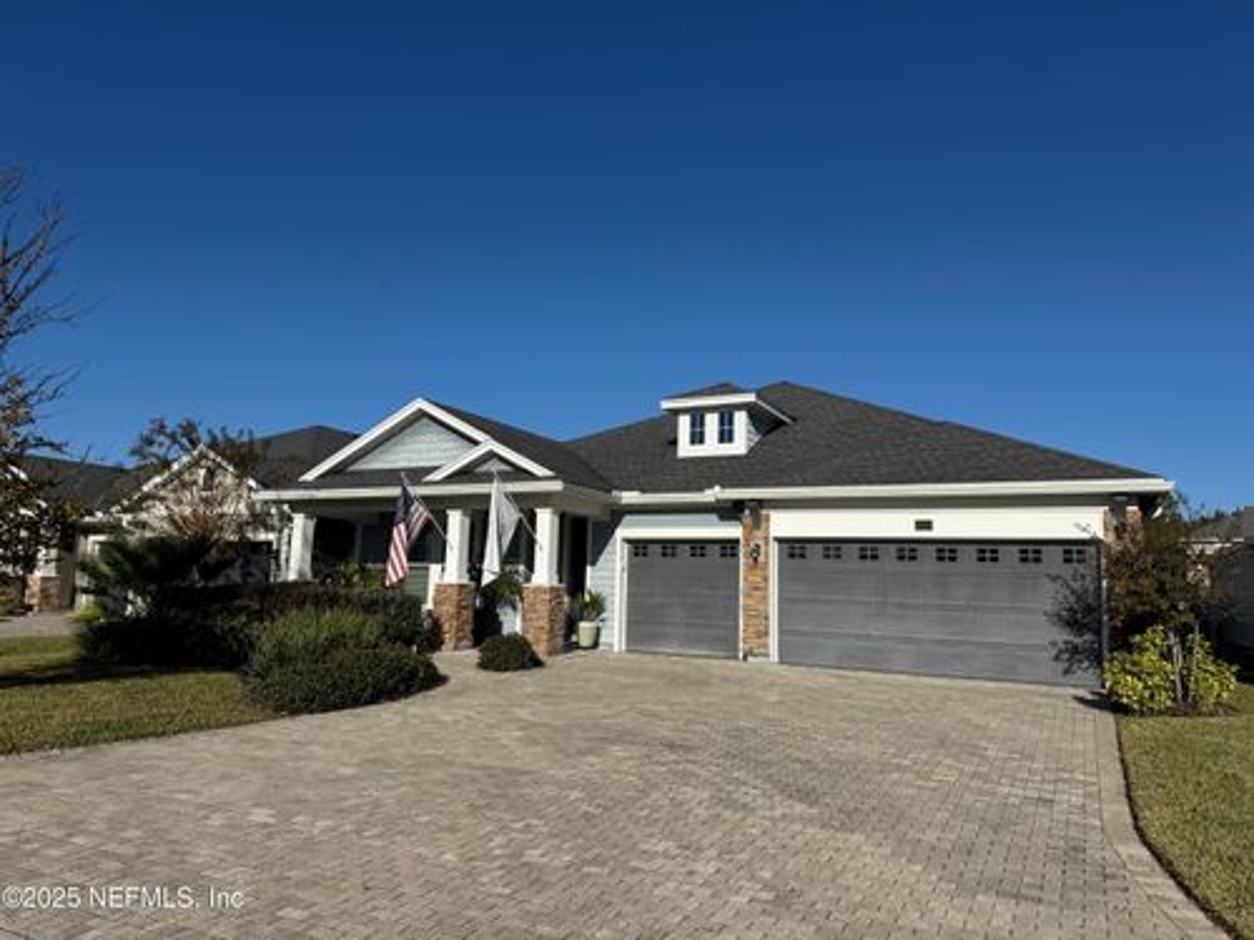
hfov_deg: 71.6
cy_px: 470
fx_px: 869
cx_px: 627
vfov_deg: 56.8
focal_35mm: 24
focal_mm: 6.76
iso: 80
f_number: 1.78
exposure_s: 1/9009
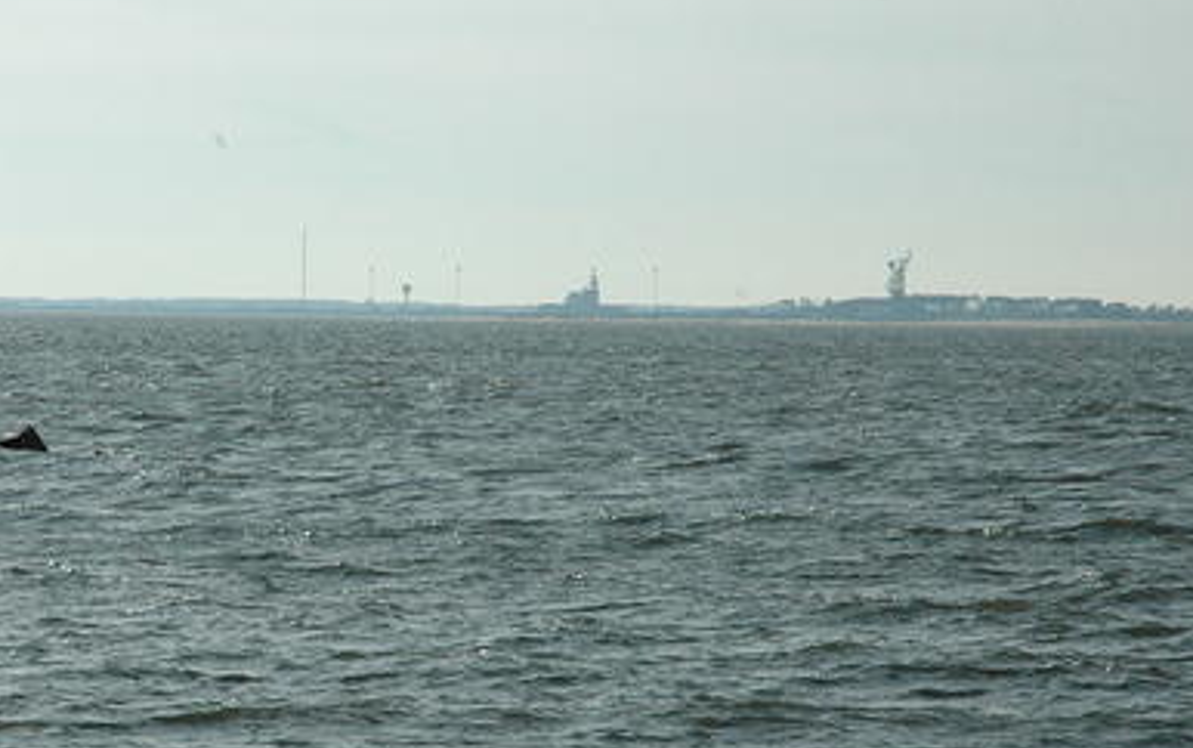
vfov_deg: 7.4
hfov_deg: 11.8
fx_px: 5760
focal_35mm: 177
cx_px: 389
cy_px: 558
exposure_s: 1/1250
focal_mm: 70
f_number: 18
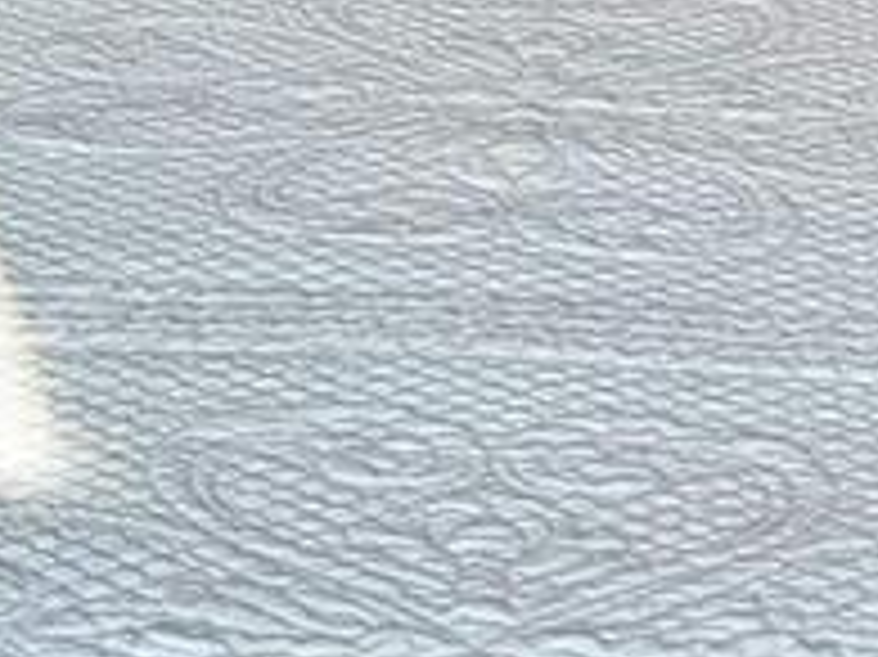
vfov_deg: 7.3
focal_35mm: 177
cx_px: 450
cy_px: -1390
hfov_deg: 11.2
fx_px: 4487
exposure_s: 1/120
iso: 50
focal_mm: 6.76
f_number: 1.78
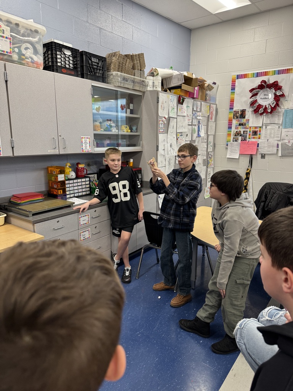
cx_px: 146
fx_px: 271
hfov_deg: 56.8
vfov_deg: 71.6
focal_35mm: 24
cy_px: 196
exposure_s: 1/121
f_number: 1.78
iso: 160
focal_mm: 6.76
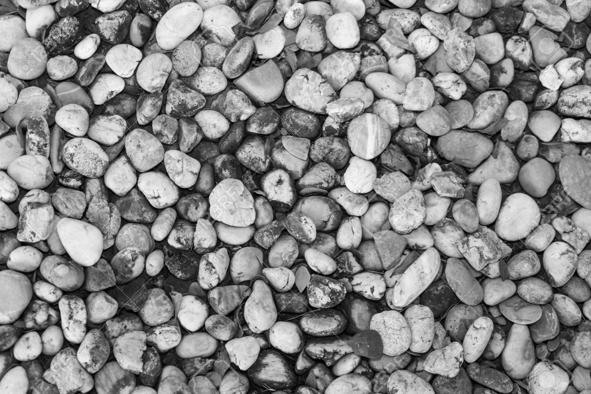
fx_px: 1132
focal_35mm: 69
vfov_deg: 19.7
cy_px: 197
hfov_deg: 29.3
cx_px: 296
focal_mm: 69
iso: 125
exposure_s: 1/125
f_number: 4
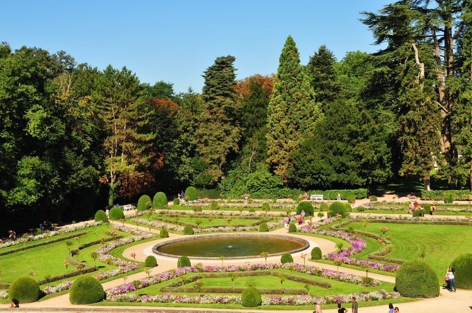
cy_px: 156
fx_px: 687
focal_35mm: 52
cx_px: 236
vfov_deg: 25.7
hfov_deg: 37.9
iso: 200
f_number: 8
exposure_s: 1/500
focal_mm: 35
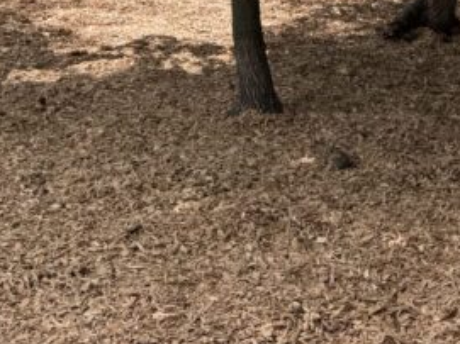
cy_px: -61
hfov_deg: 21.9
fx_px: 1129
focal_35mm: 85
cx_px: 499
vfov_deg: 16.7
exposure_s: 1/782
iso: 80
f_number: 1.78
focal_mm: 6.76
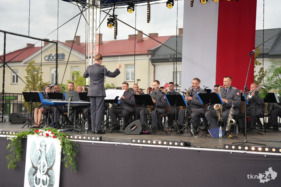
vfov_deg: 26.5
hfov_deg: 38.9
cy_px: 94
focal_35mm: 51
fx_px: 398
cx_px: 140
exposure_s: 1/400
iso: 1000
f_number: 4.5
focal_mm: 51
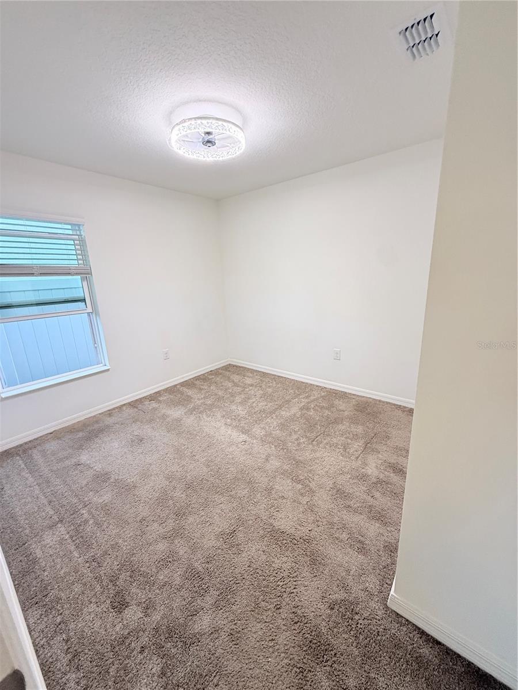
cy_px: 345
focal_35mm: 14
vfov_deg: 102.1
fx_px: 279
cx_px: 259
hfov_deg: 85.7
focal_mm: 2.22
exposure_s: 1/120
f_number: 2.2
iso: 250
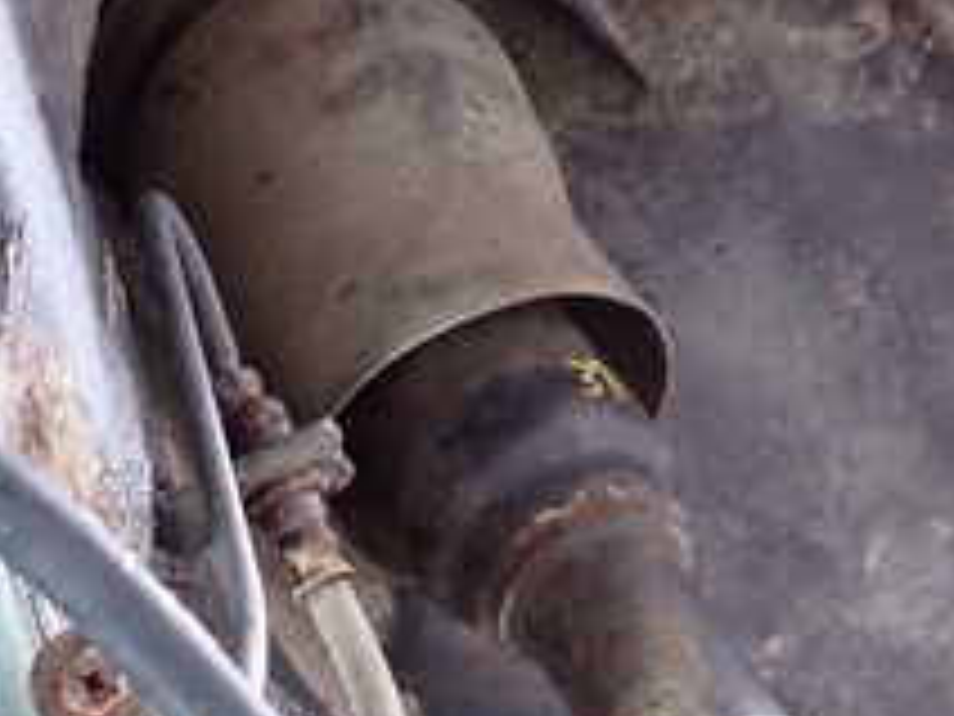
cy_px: 892
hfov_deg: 22.5
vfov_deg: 16.5
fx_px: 2343
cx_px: 122
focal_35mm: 85
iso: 640
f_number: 2.3
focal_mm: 5.4
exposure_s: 1/30
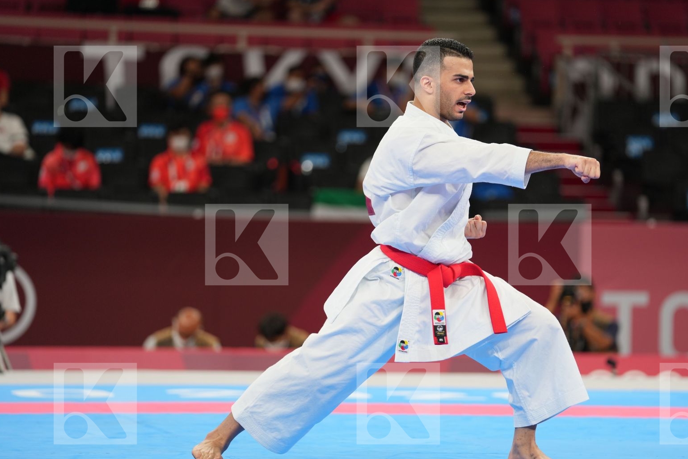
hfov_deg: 11.1
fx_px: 3554
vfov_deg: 7.4
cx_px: 398
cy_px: 245
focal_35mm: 186
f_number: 2.8
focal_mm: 159
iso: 400
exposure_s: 1/500
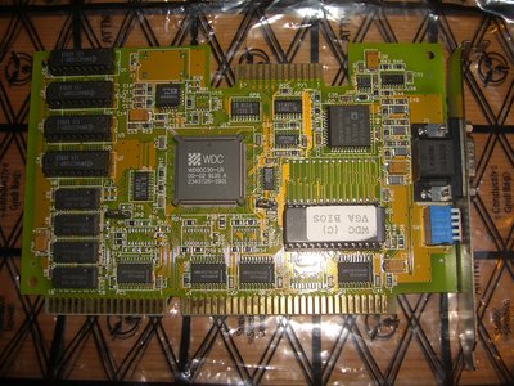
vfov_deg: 37.7
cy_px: 193
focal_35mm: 38
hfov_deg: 49.0
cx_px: 257
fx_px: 564
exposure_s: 1/60
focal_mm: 7.9
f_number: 2.8
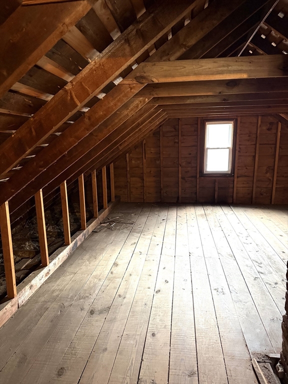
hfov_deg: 56.8
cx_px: 144
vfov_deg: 71.6
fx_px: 266
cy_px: 192
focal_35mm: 24
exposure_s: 1/40
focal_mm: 6.76
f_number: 1.78
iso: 640
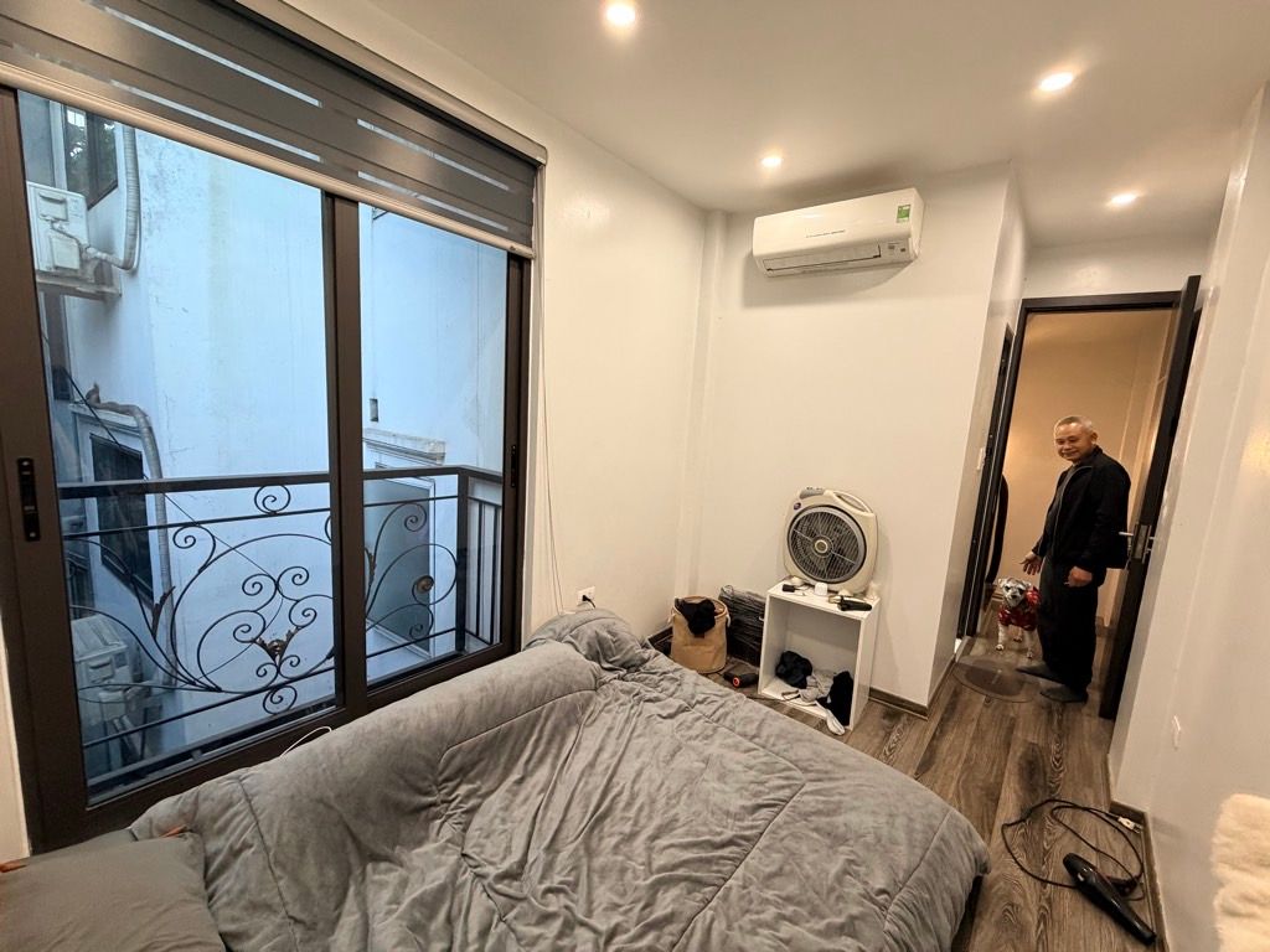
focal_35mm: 14
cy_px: 476
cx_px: 635
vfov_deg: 85.7
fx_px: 514
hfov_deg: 102.1
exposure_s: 1/50
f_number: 2.2
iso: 250
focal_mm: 2.22
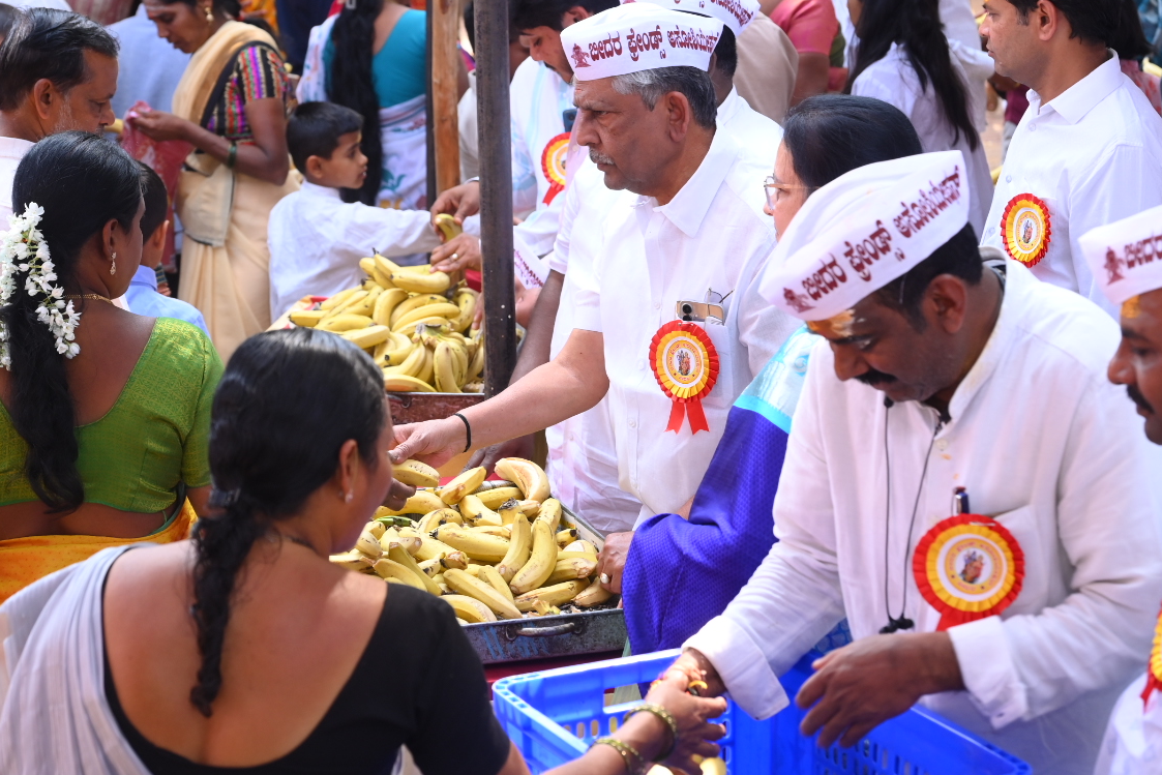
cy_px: 230
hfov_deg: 23.1
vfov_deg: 15.5
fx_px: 2841
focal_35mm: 88
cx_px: 511
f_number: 5
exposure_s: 1/200
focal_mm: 61
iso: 400
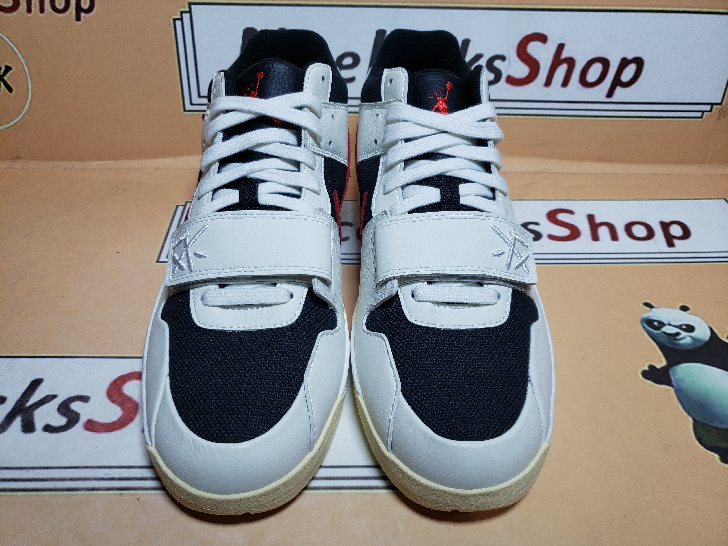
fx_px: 547
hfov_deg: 67.3
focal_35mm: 26
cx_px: 364
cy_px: 273
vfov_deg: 53.1
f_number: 1.5
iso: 50
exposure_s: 1/809
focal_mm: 4.3
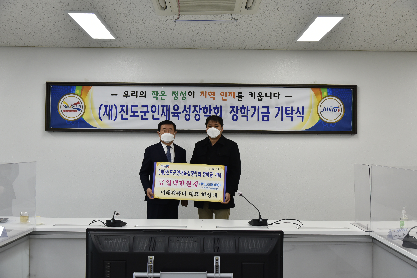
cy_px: 139
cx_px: 208
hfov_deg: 42.7
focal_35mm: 46
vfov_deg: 29.3
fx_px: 533
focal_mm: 46
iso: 800
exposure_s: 1/125
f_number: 5.6
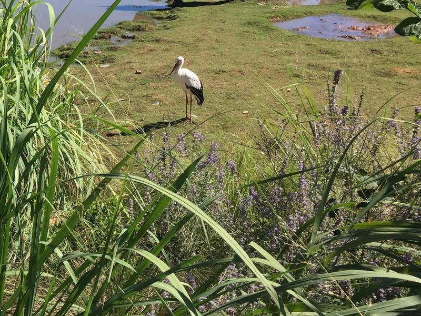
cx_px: 4
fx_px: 705
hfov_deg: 30.9
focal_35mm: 58
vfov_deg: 24.5
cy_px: 27
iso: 32
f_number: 2.2
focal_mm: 4.15
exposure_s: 1/1883
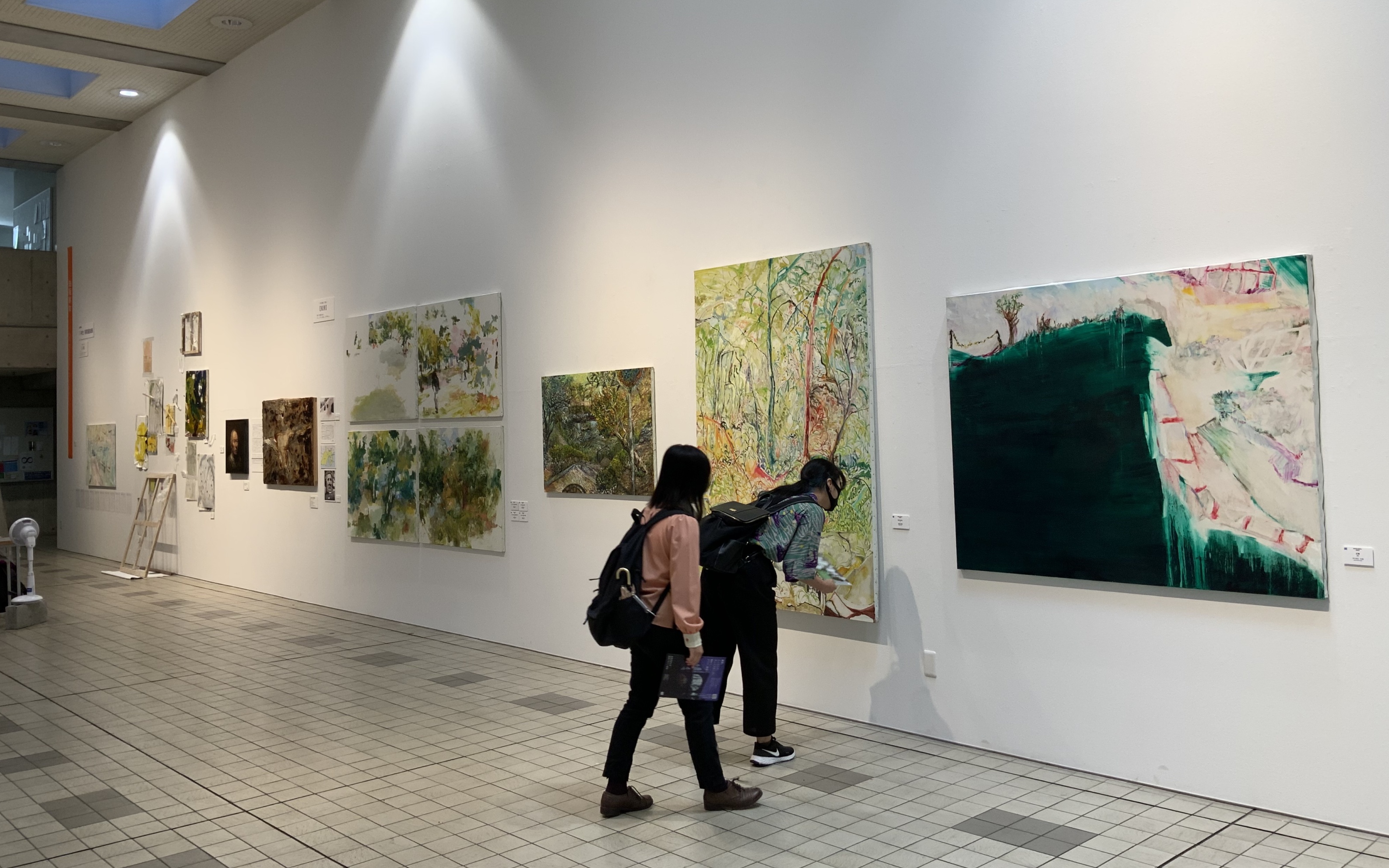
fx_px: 1173
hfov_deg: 61.2
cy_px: 371
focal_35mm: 31
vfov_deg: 40.5
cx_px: 696
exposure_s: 1/100
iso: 32
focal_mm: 3
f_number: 1.8
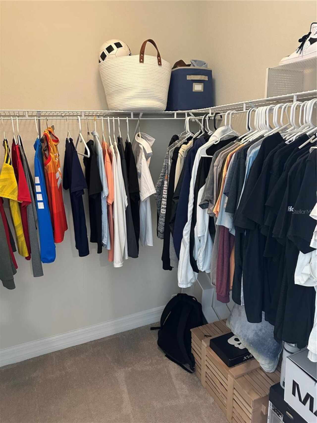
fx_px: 293
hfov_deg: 56.8
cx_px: 158
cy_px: 212
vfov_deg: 71.6
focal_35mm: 24
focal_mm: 6.86
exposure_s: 1/60
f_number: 1.78
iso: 400
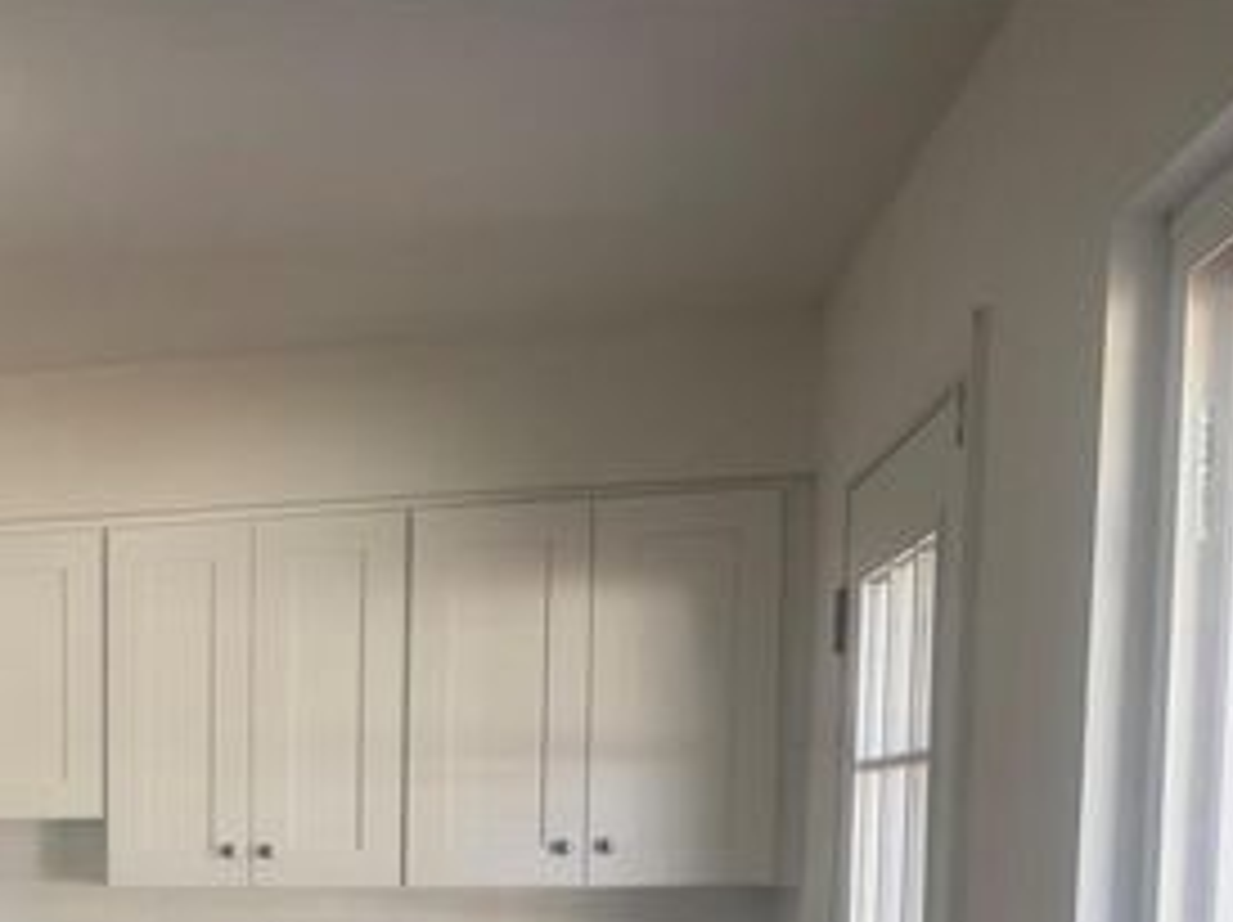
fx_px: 1851
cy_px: 987
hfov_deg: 33.3
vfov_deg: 26.1
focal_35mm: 52
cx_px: -36
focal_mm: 6.76
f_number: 1.78
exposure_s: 1/121
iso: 160
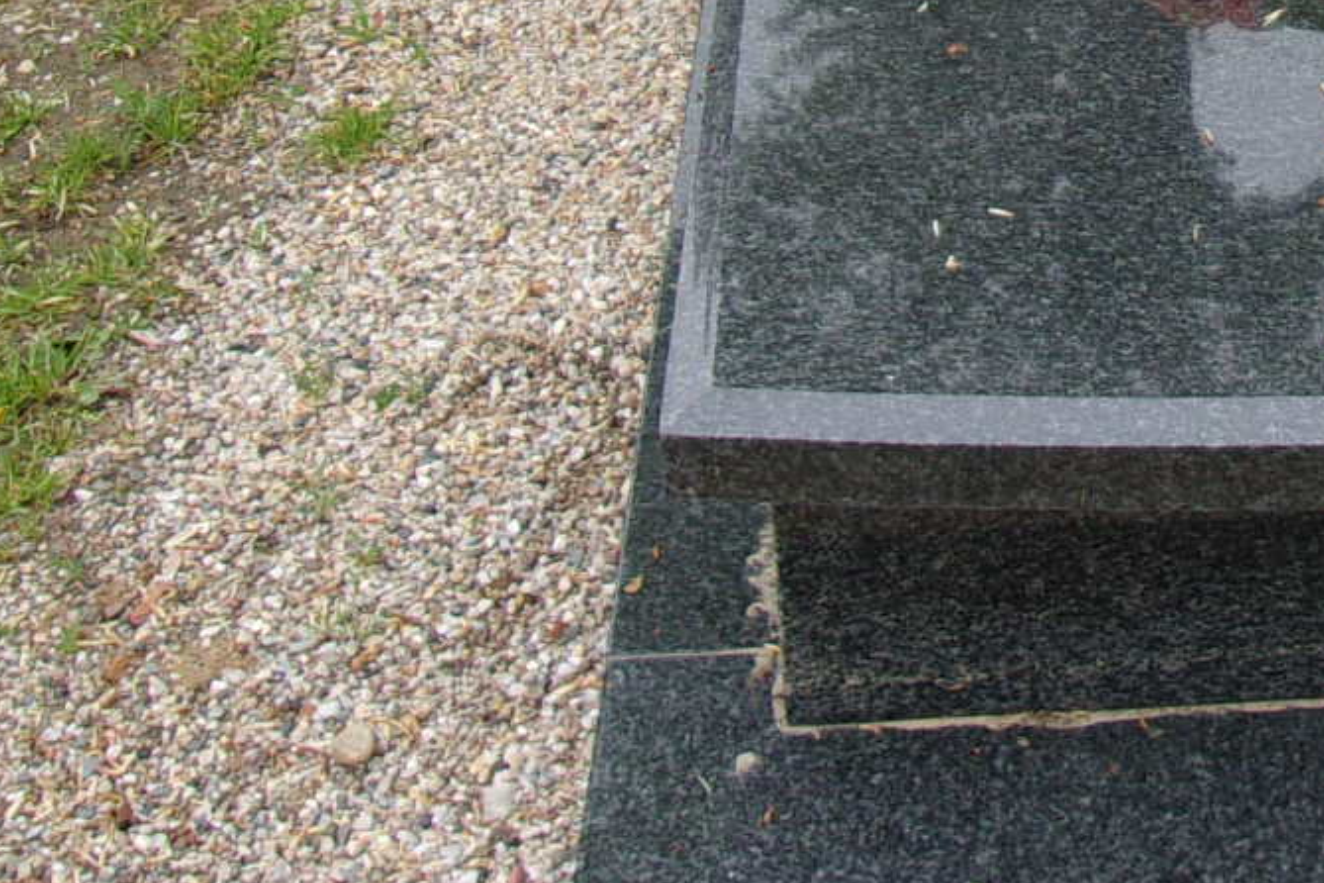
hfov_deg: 22.5
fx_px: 3163
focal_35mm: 86
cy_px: -368
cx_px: 1413
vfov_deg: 14.9
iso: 80
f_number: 3
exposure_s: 1/140
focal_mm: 4.9
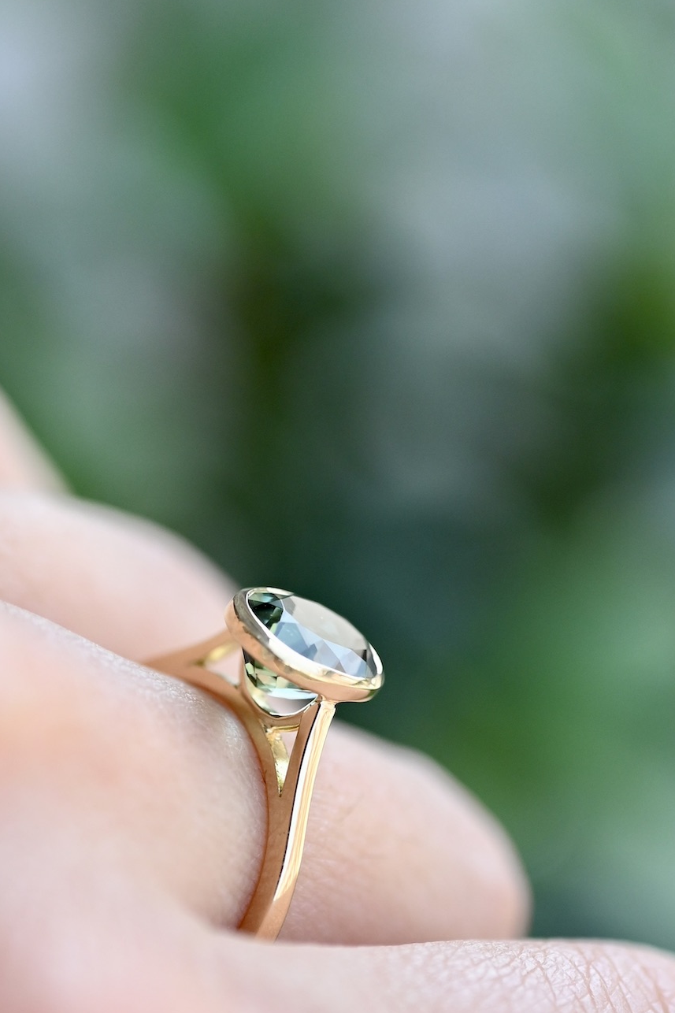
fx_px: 3151
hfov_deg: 12.2
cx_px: 298
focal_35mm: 112
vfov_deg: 18.2
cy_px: 670
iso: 800
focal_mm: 50
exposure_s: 1/1000
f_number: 4
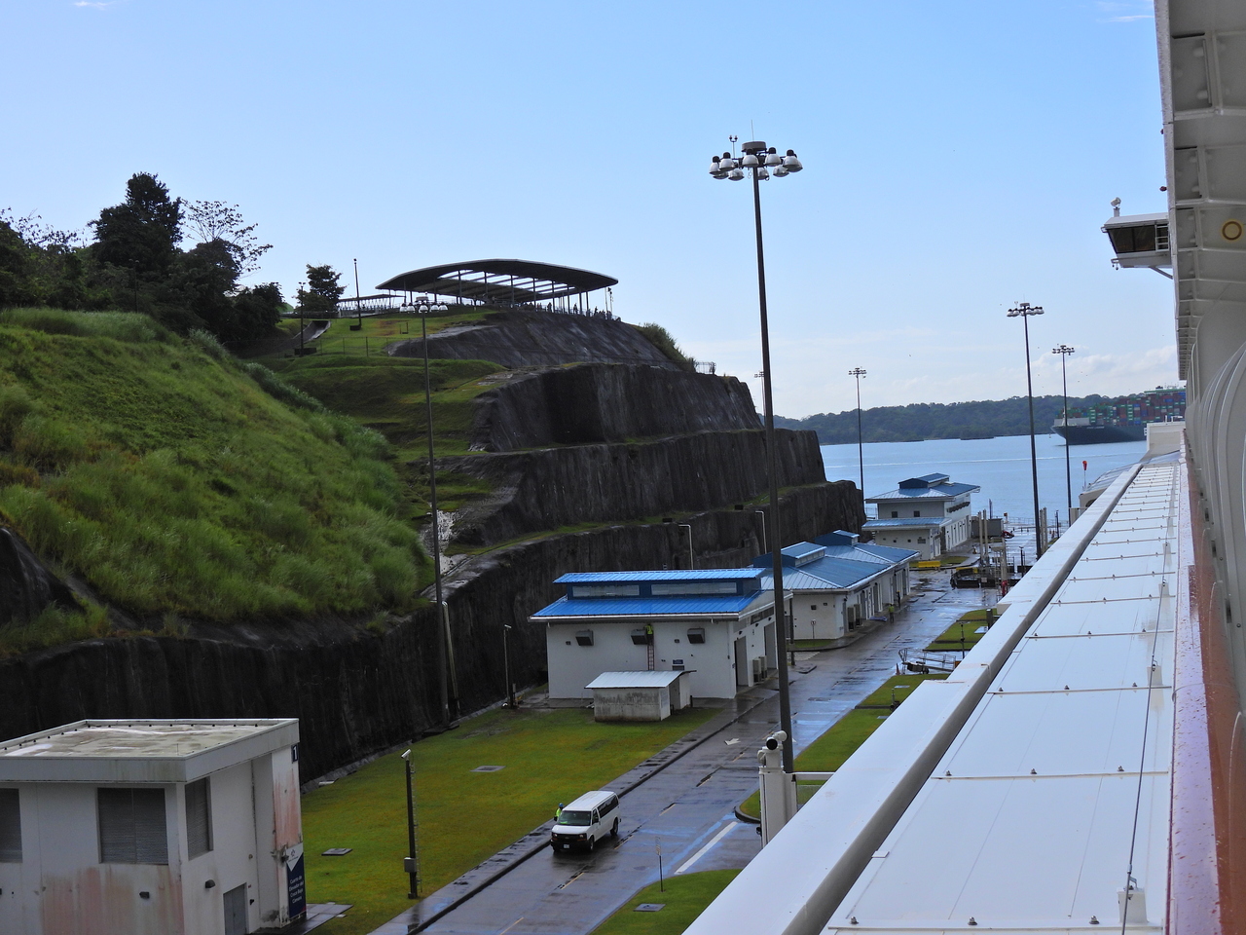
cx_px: 623
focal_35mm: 50
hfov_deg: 38.2
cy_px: 468
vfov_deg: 29.1
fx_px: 1800
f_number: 4
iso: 100
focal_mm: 8.9
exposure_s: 1/1600
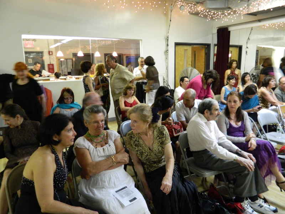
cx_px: 142
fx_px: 206
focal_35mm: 25
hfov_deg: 69.4
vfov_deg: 54.9
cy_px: 107
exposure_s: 1/10
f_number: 3.1
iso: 400
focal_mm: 4.5
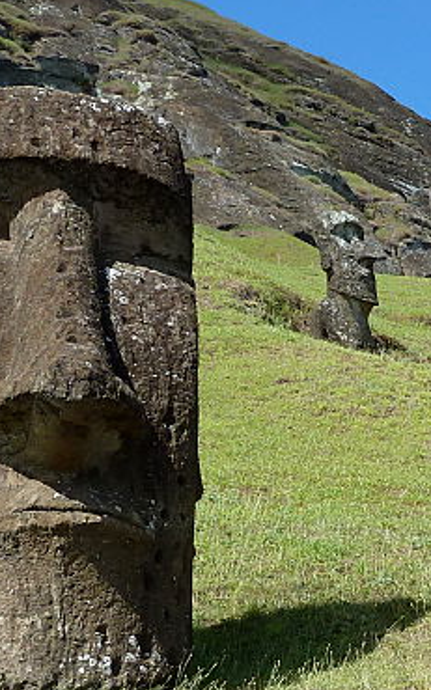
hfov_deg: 14.2
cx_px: 580
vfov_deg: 23.5
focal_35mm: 88
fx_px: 1655
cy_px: 380
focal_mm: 5
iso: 80
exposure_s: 1/500
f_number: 4
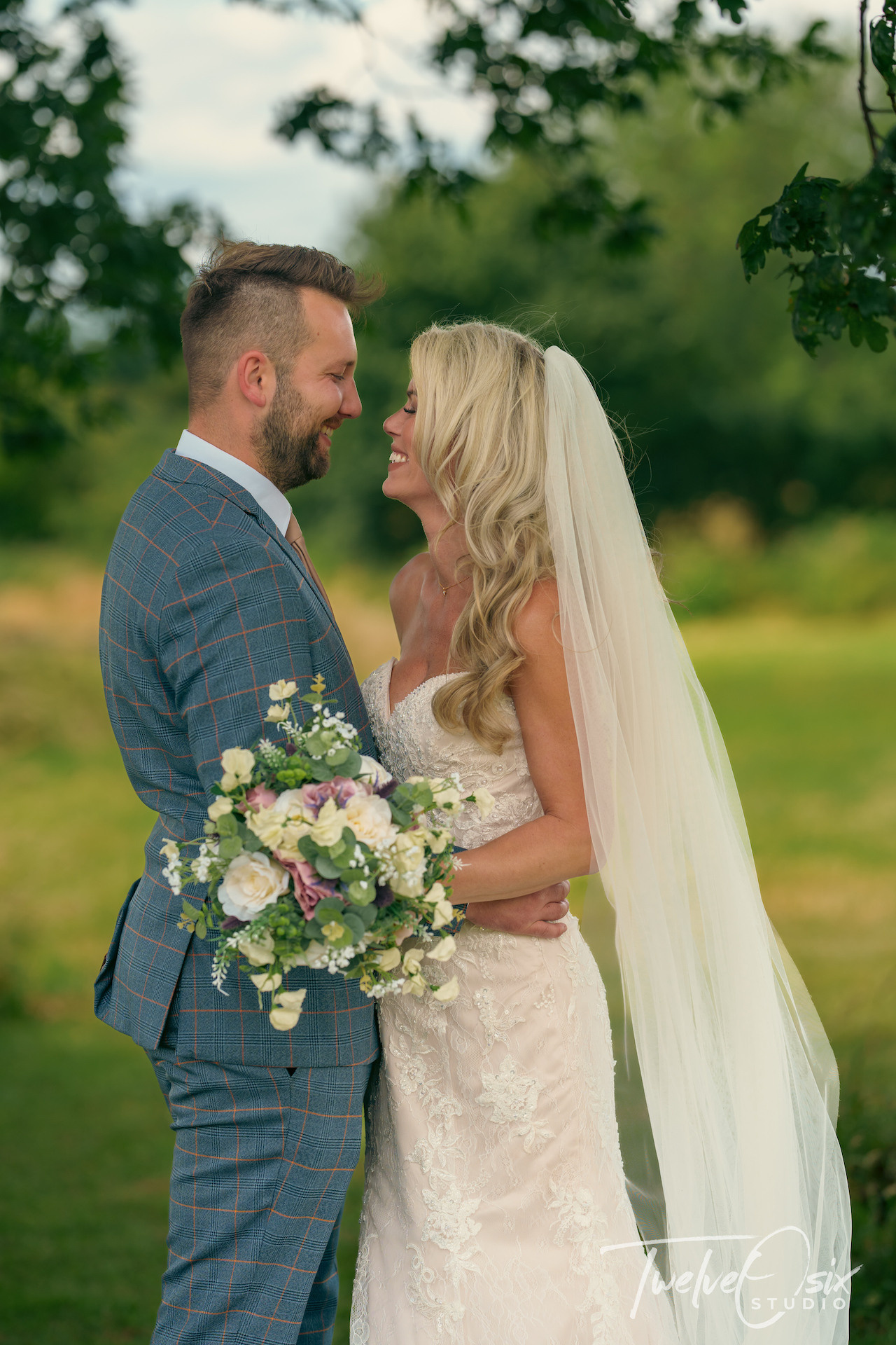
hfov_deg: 10.2
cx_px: 448
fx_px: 5040
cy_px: 672
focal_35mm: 135
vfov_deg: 15.2
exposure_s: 1/1250
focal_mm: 135
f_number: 2.8
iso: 100
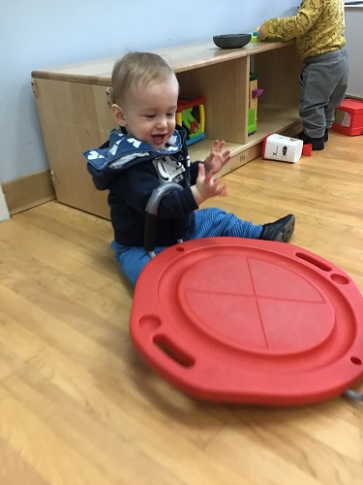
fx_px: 433
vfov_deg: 58.4
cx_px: 182
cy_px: 242
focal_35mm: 31
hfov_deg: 45.4
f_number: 2.4
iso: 100
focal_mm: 3.3
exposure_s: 1/30
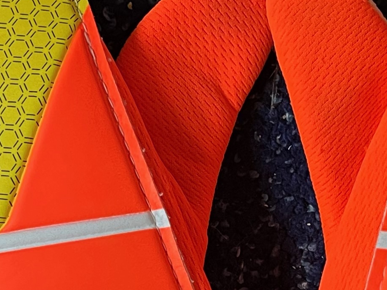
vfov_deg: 12.8
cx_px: 237
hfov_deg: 17.1
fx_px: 1286
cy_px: 250
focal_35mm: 115
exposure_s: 1/60
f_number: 1.6
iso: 125
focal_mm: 5.1
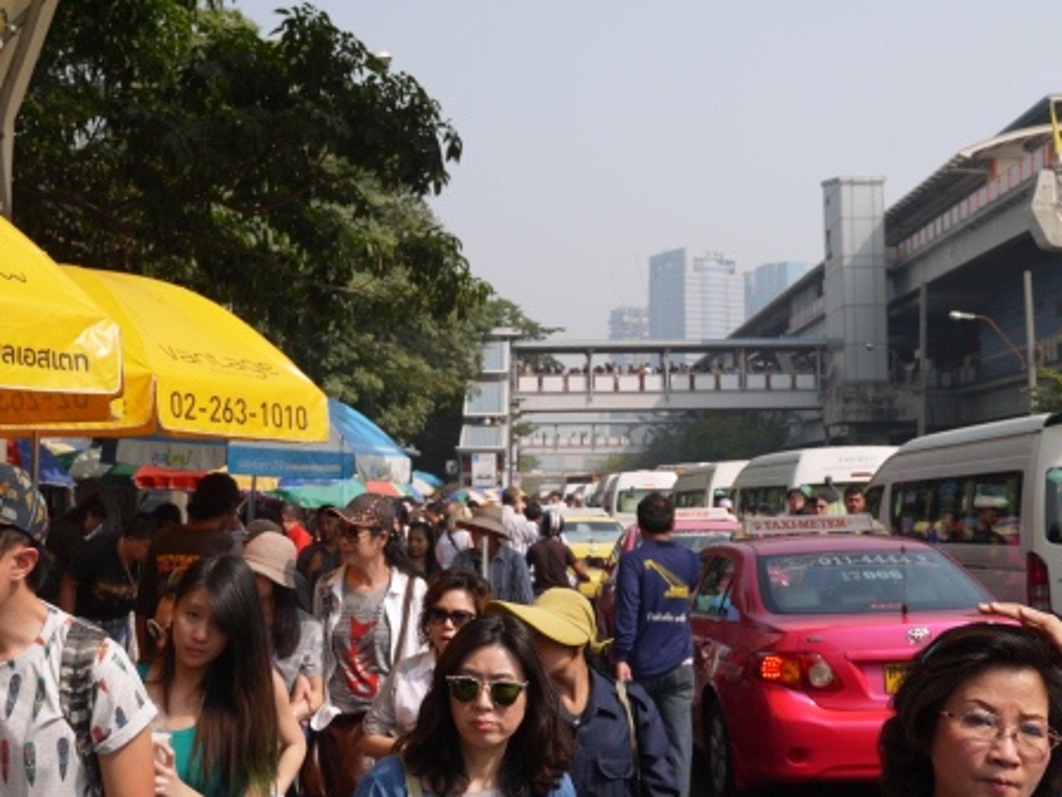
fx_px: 1534
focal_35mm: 50
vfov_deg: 29.1
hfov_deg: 38.2
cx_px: 531
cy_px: 398
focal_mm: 25
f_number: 6.3
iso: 160
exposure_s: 1/640
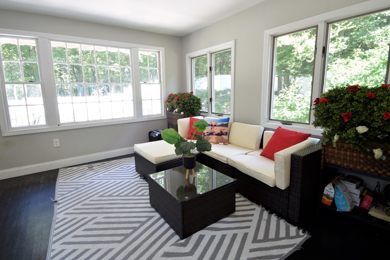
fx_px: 184
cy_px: 121
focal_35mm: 17
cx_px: 181
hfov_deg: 93.1
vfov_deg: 70.4
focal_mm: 10
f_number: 4.5
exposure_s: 1/80
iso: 400
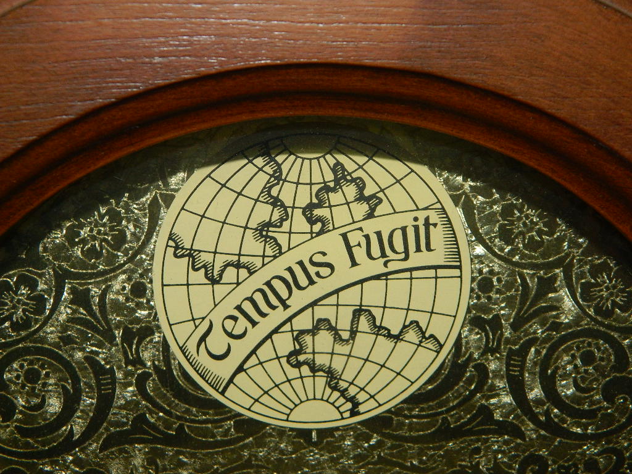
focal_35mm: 84
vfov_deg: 17.6
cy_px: 237
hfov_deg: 23.3
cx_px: 316
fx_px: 1534
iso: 200
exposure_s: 1/50
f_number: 4.2
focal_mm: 15.1
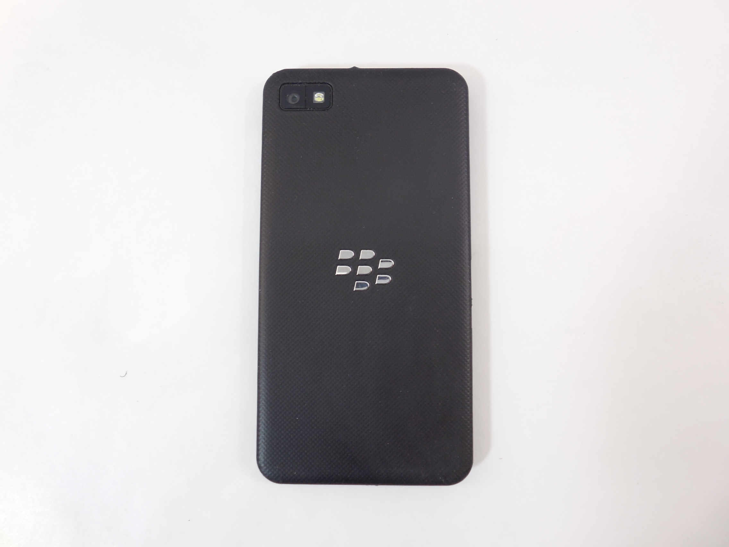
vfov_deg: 53.1
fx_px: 548
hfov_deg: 67.3
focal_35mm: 26
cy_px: 274
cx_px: 364
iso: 140
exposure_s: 1/30
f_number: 3.5
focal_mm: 4.6
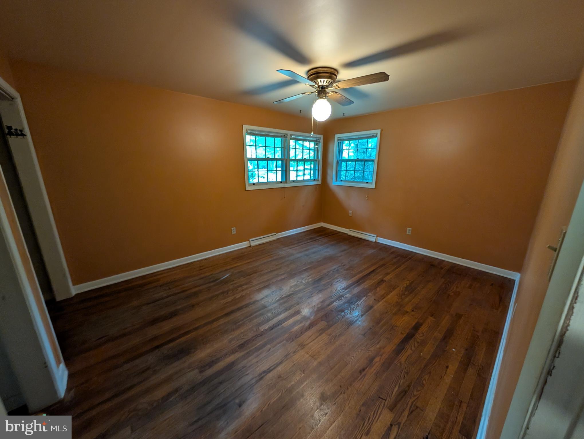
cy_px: 220
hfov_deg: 110.5
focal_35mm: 12
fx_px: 203
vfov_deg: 94.6
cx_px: 292
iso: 213
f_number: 1.7
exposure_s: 1/30
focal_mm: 2.02
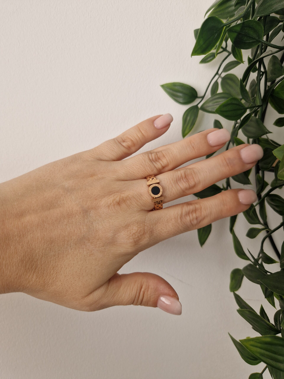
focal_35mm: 23
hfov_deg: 58.9
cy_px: 190
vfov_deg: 73.9
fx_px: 252
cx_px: 142
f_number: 1.8
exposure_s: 1/265
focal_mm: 5.4
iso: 50
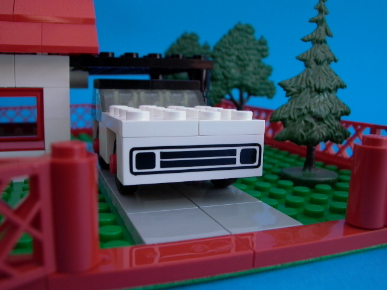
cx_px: 194
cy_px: 145
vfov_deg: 42.9
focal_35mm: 33
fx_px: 369
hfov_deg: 55.4
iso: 100
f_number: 4.03
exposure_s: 1/261
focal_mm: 7.13
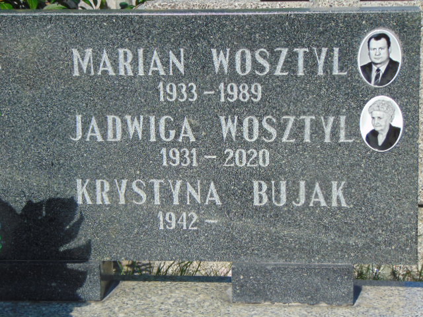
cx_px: 212
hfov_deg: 18.2
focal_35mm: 108
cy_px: 158
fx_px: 1320
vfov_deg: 13.7
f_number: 3.9
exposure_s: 1/800
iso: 80
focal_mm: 19.4
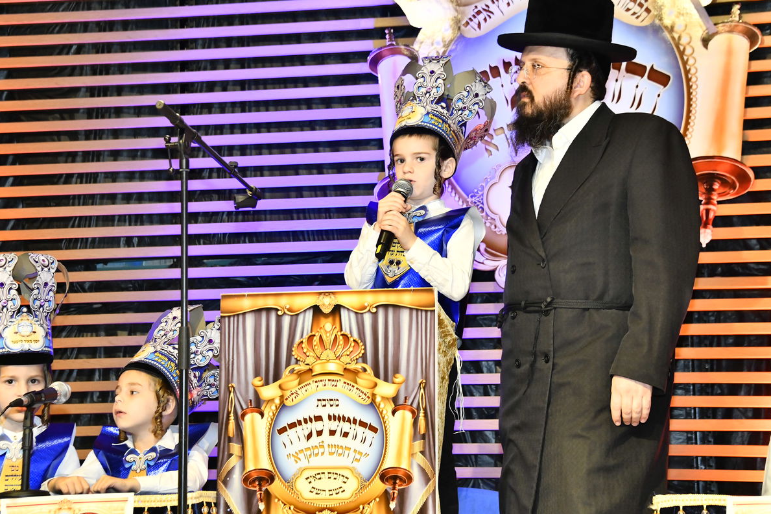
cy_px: 220
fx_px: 2269
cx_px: 398
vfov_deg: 12.9
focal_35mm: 106
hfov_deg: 19.3
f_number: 5.3
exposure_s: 1/125
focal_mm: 90
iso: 2500
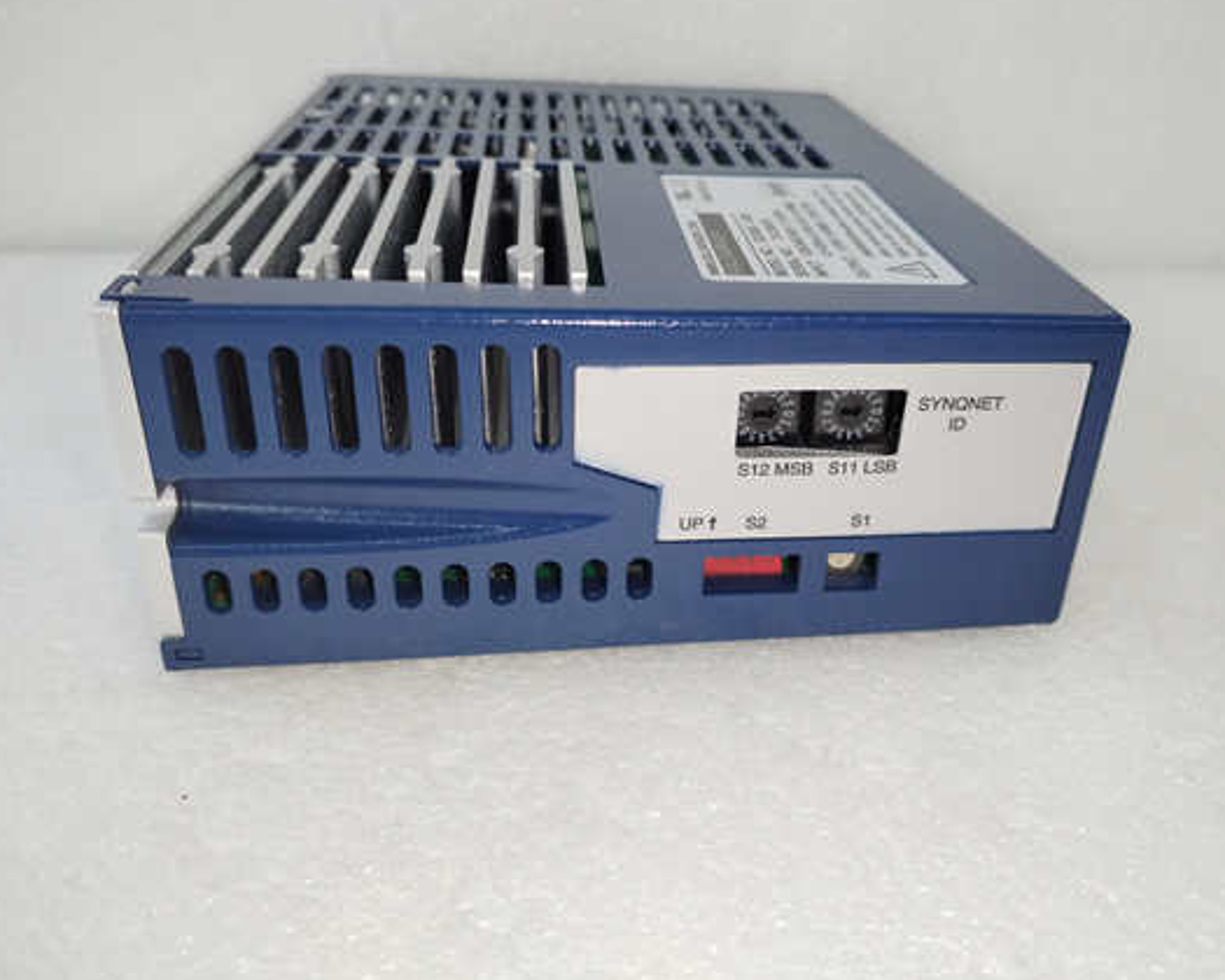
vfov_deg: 50.0
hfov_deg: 60.4
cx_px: 651
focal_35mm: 29
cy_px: 471
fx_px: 1051
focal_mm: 4.75
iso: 259
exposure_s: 1/50
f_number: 1.8
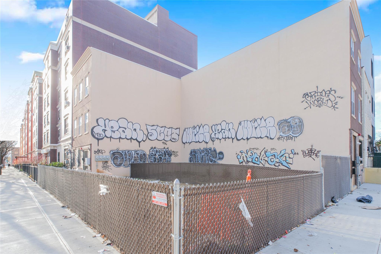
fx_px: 180
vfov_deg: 70.4
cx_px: 190
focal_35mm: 17
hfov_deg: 93.3
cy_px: 127
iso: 250
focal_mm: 11.1
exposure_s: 1/60
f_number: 10
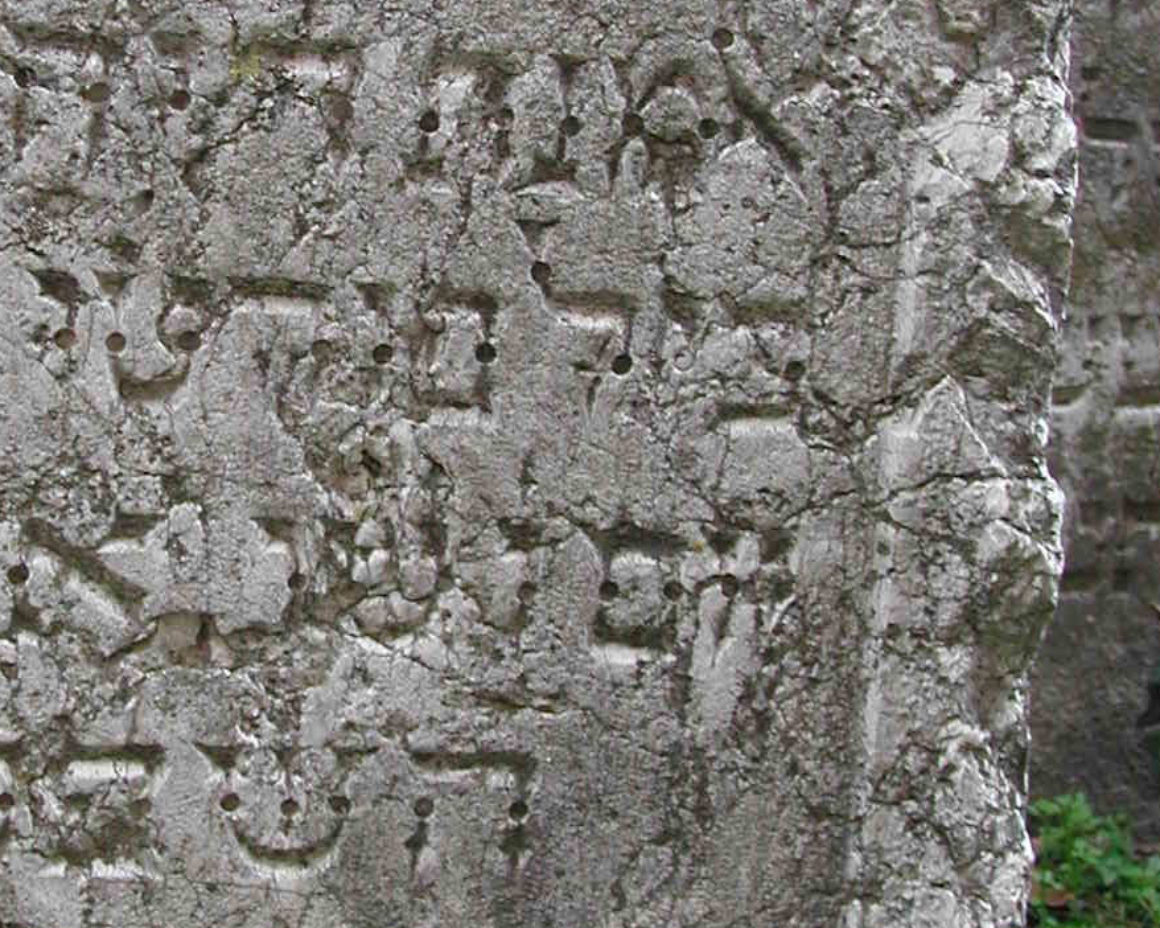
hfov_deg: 17.8
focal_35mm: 107
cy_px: 245
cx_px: 229
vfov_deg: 14.3
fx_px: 3673
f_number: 3.1
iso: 100
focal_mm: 10.1
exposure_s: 1/41.2
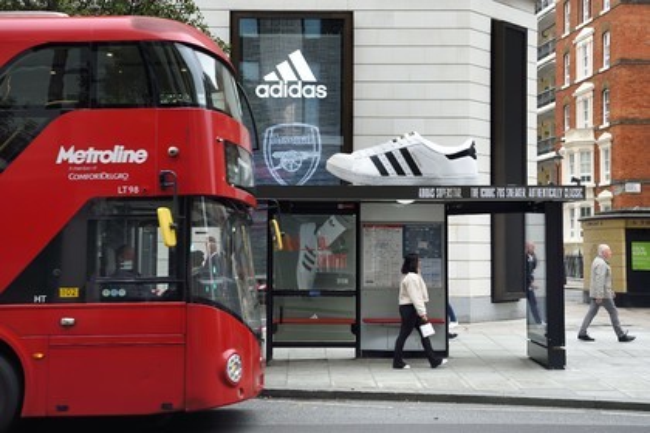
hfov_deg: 38.2
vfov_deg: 26.0
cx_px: 325
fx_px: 939
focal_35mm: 52
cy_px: 216
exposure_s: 1/160
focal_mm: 52
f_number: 6.3
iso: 400
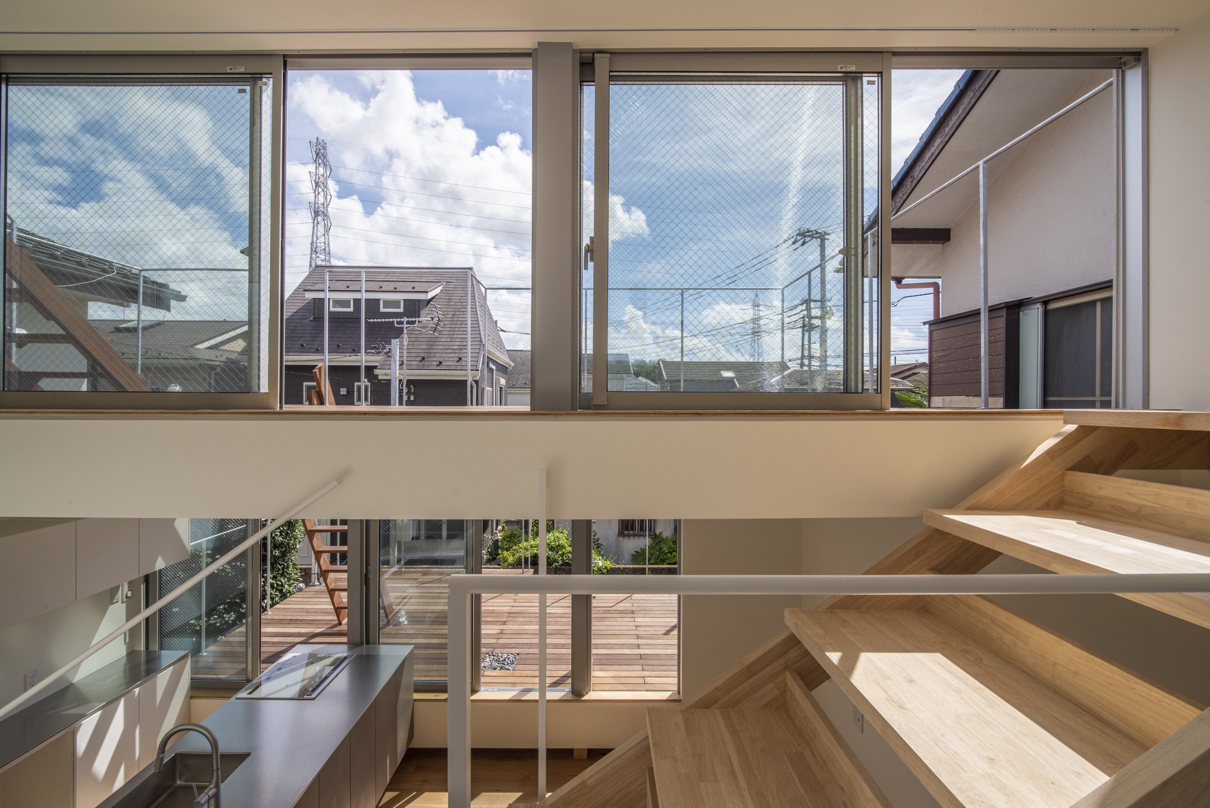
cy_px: 404
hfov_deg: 100.4
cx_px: 605
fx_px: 504
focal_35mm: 15
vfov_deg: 77.4
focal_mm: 15
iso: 400
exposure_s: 1/320
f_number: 16
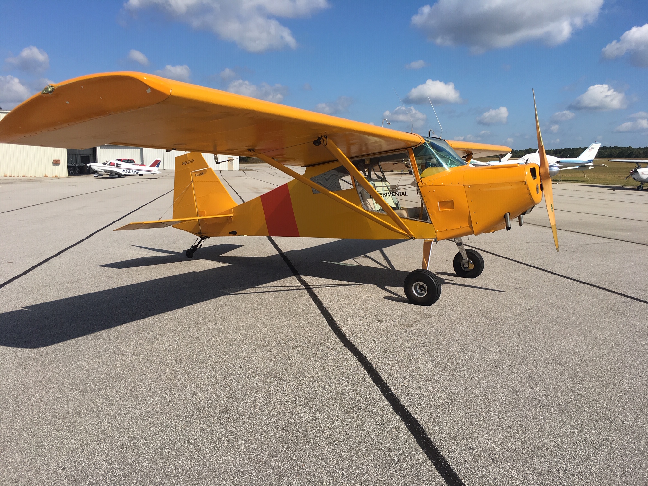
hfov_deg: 61.7
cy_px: 243
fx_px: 543
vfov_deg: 48.2
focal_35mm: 29
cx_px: 324
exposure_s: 1/2137
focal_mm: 4.15
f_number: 2.2
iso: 25
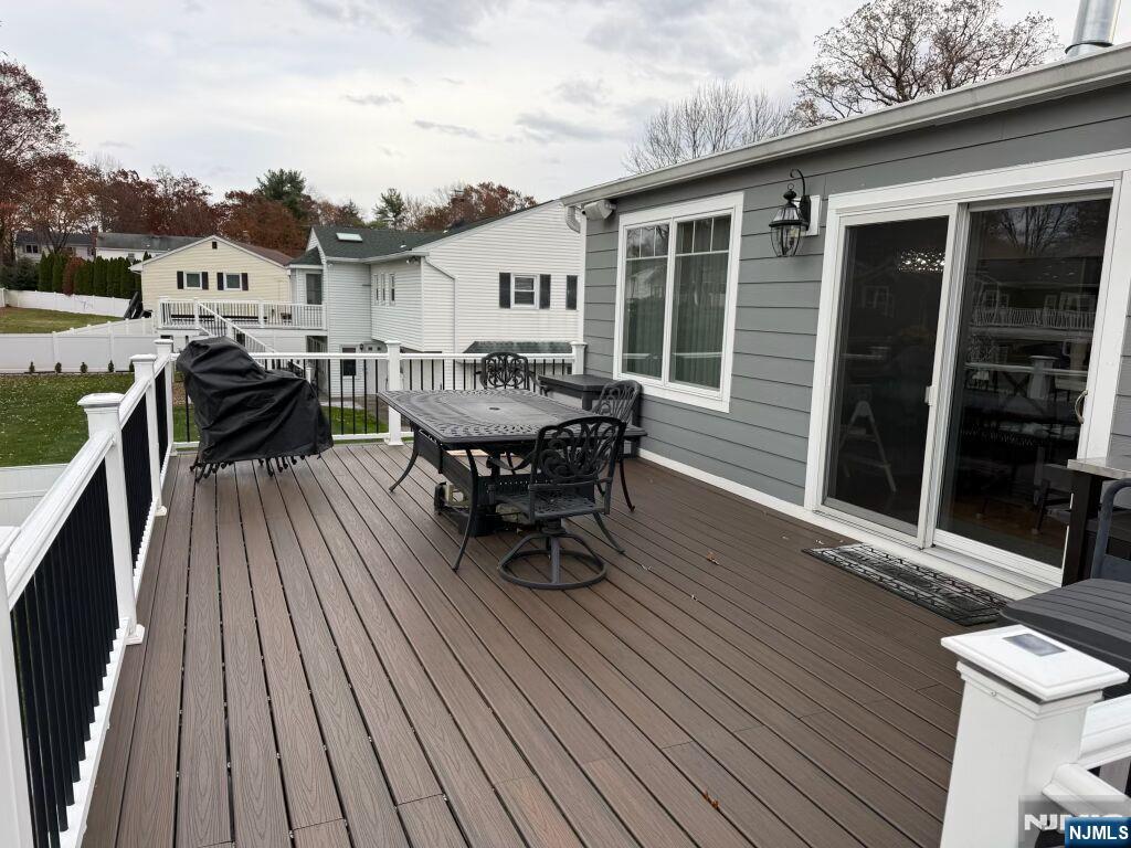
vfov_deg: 56.8
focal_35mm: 24
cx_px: 566
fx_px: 784
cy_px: 424
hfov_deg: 71.6
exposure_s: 1/840
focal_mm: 6.76
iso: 80
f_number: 1.78
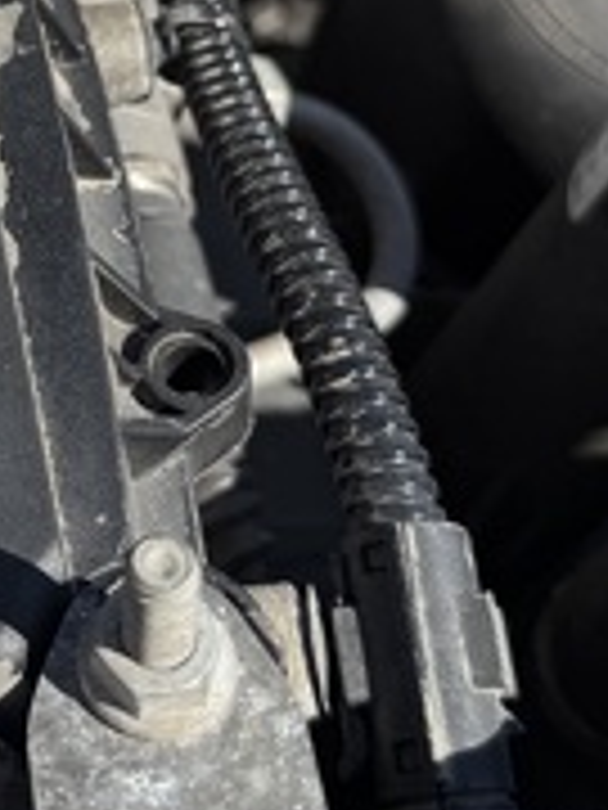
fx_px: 1874
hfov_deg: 17.5
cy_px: 90
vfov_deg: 23.8
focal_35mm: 80
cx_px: -126
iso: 80
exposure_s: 1/4975
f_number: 1.78
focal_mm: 6.76
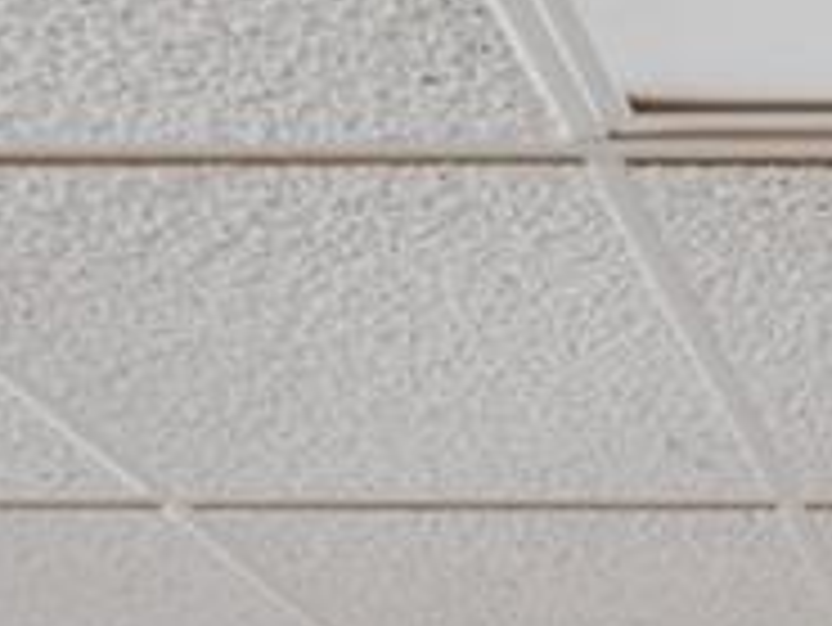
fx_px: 2044
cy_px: 1356
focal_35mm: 85
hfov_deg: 19.5
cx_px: 1309
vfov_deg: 13.9
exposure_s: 2.5
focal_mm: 16
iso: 400
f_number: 5.6
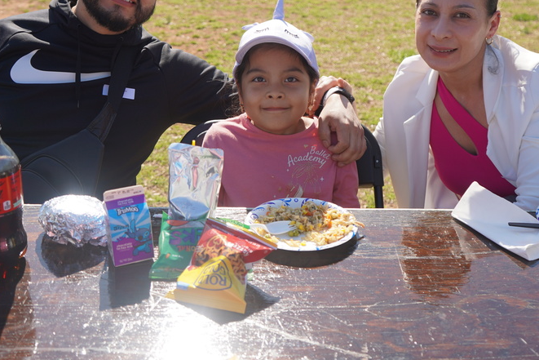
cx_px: 291
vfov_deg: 27.7
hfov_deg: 41.1
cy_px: 92
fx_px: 719
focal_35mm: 48
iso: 100
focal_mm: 31
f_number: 4.5
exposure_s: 1/640
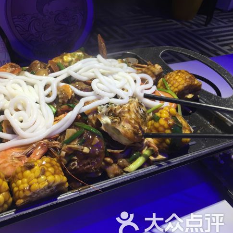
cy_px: 122
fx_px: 282
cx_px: 68
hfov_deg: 43.9
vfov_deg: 44.9
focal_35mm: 37
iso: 32
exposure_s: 1/33
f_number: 2.2
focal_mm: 4.15
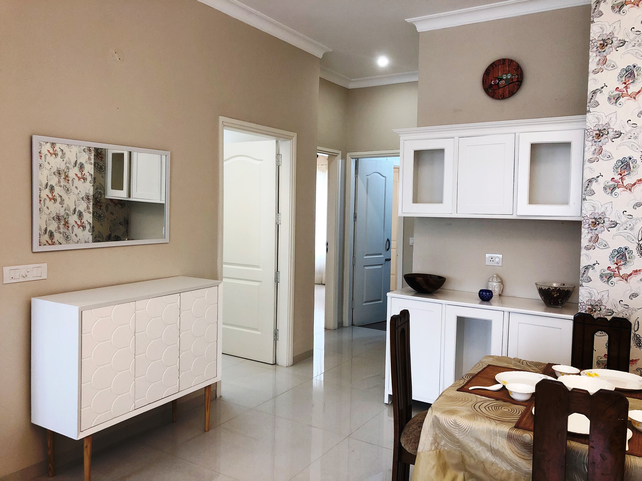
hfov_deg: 63.4
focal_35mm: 28
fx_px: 519
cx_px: 321
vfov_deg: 49.7
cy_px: 240
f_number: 1.8
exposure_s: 1/25
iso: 40
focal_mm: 3.99
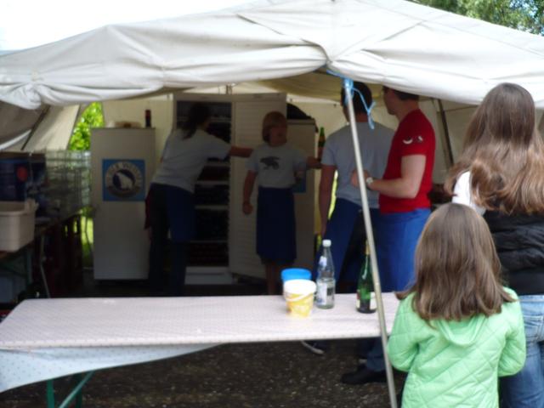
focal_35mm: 35
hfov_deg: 52.6
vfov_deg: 40.7
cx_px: 272
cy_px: 204
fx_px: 550
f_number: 2.8
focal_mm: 5.8
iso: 100
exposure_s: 1/320
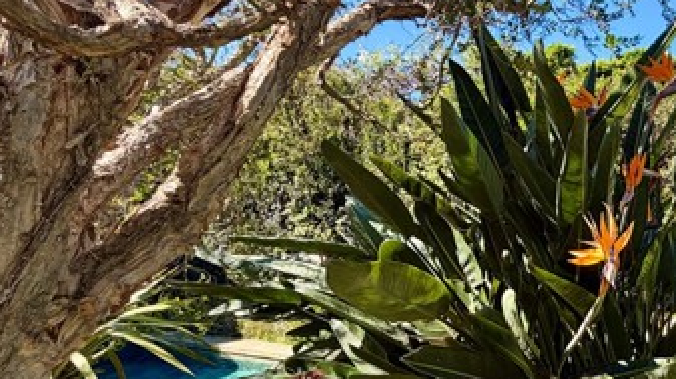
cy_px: 233
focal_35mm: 29
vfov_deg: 39.9
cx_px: 530
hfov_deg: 61.3
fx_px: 519
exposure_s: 1/502
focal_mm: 2.22
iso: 50
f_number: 2.2
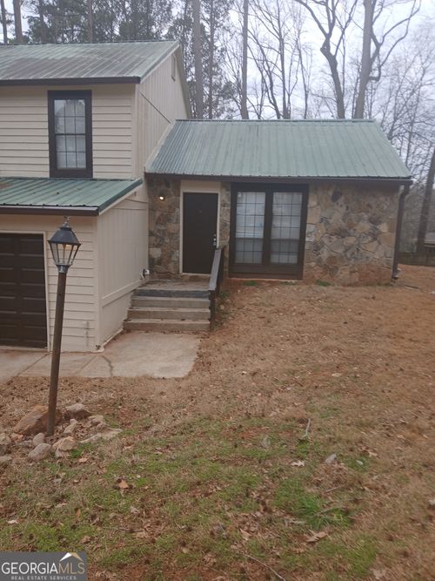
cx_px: 218
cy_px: 290
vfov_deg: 67.3
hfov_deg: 53.0
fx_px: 436
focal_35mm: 26
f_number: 1.8
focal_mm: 3.98
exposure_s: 1/225
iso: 20
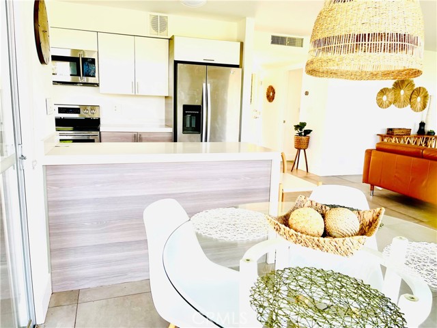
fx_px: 316
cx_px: 218
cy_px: 164
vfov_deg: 54.9
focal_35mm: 25
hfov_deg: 69.4
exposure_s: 1/135
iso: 32
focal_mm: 5.1
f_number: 1.6
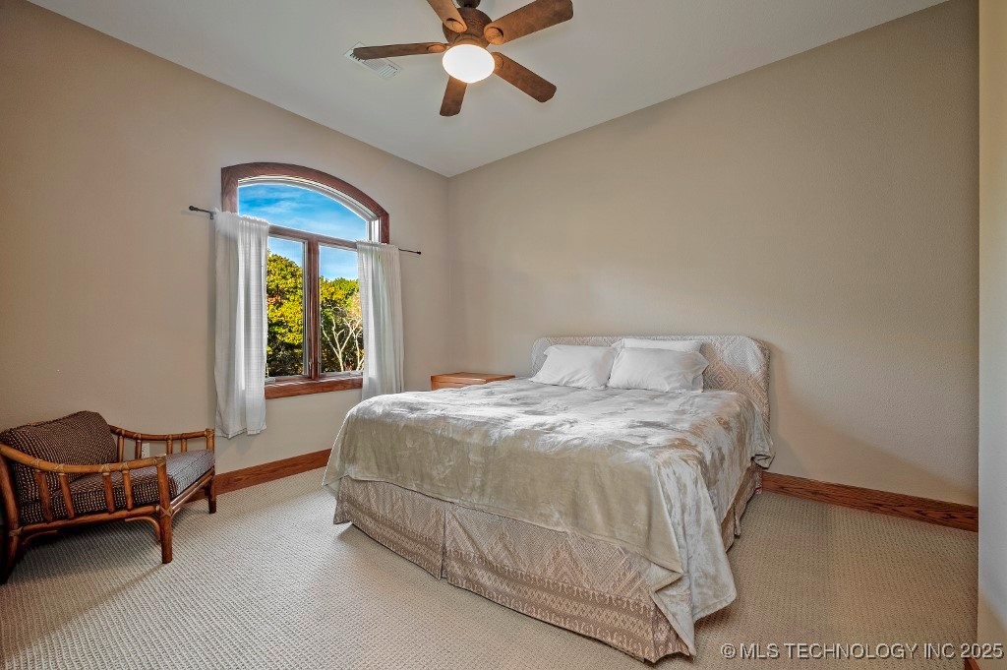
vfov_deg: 81.1
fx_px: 391
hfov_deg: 104.3
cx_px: 504
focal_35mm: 14
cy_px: 335
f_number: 8
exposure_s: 1/1.67
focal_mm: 14
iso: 100
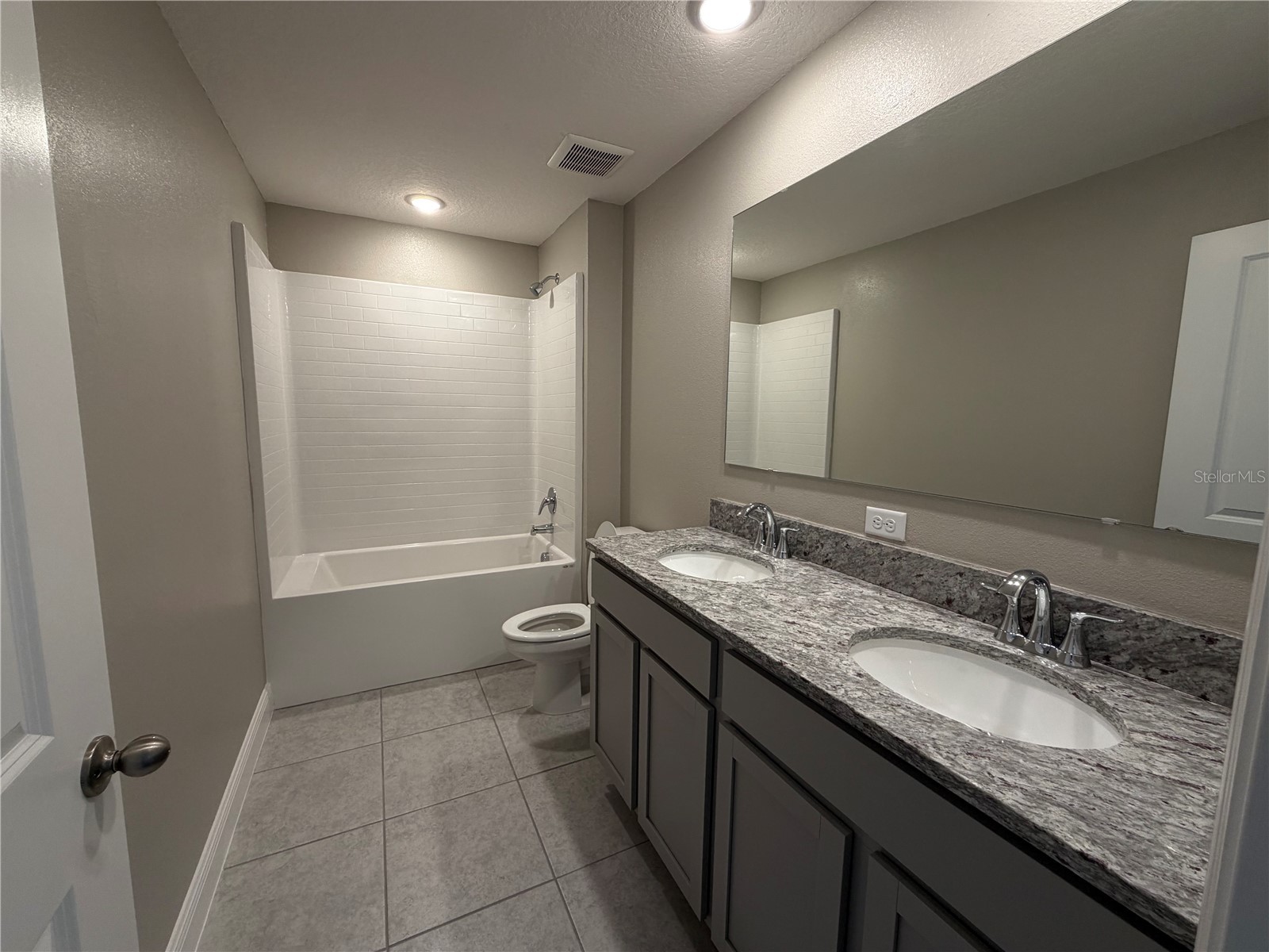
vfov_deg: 85.7
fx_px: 513
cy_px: 476
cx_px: 634
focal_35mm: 14
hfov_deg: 102.1
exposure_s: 1/120
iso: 160
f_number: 2.2
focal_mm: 2.22
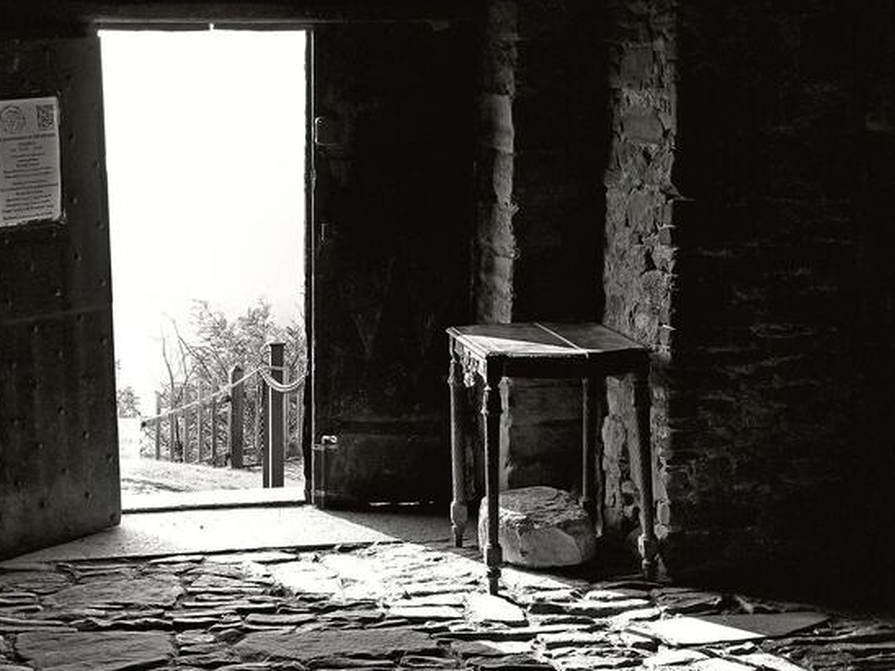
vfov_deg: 18.4
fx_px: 2068
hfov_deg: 24.4
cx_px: 415
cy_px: 327
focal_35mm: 80
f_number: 4.5
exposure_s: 1/100
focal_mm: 13.2
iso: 100
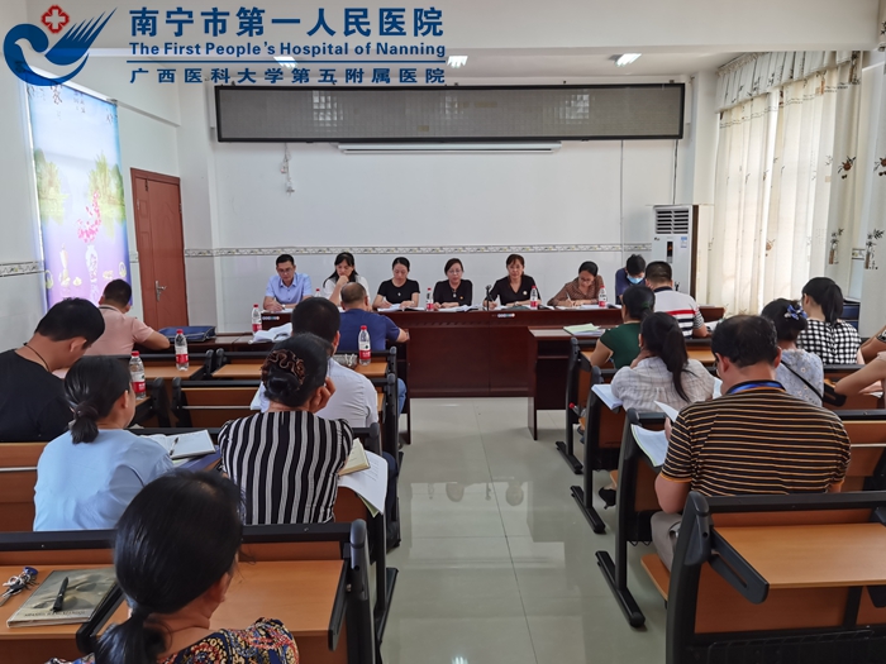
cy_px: 332
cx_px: 443
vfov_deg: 51.4
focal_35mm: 27
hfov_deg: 65.3
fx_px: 691
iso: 50
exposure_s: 1/120
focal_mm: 6.71
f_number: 1.9
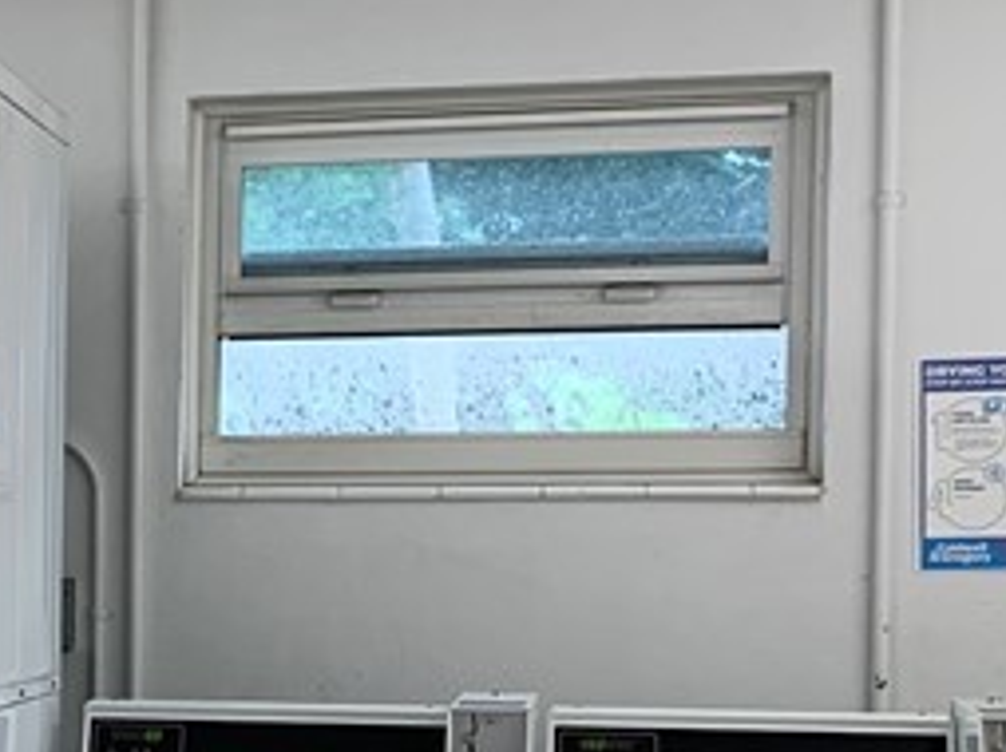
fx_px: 3049
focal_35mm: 105
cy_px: 728
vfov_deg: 13.9
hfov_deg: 17.6
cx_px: -297
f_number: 1.8
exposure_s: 1/120
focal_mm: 4.25
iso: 50
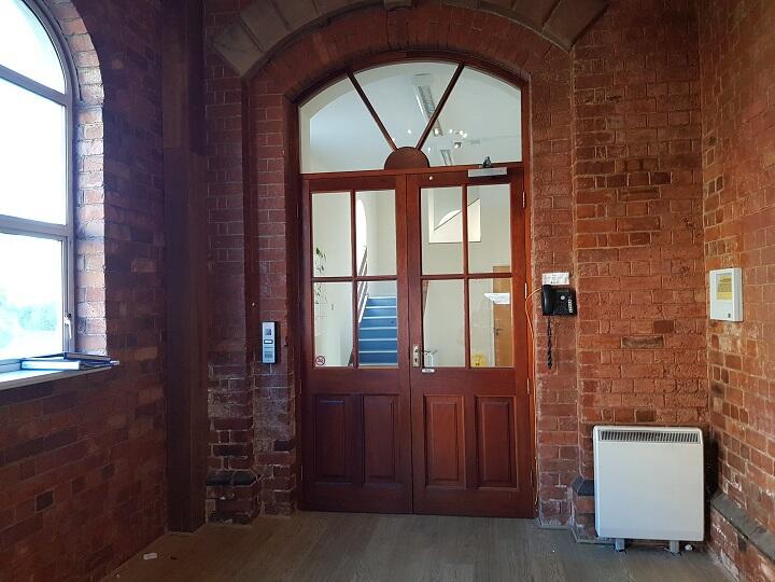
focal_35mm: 26
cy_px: 291
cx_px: 388
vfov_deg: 53.1
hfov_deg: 67.3
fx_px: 582
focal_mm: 4.3
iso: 160
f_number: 1.7
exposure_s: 1/33
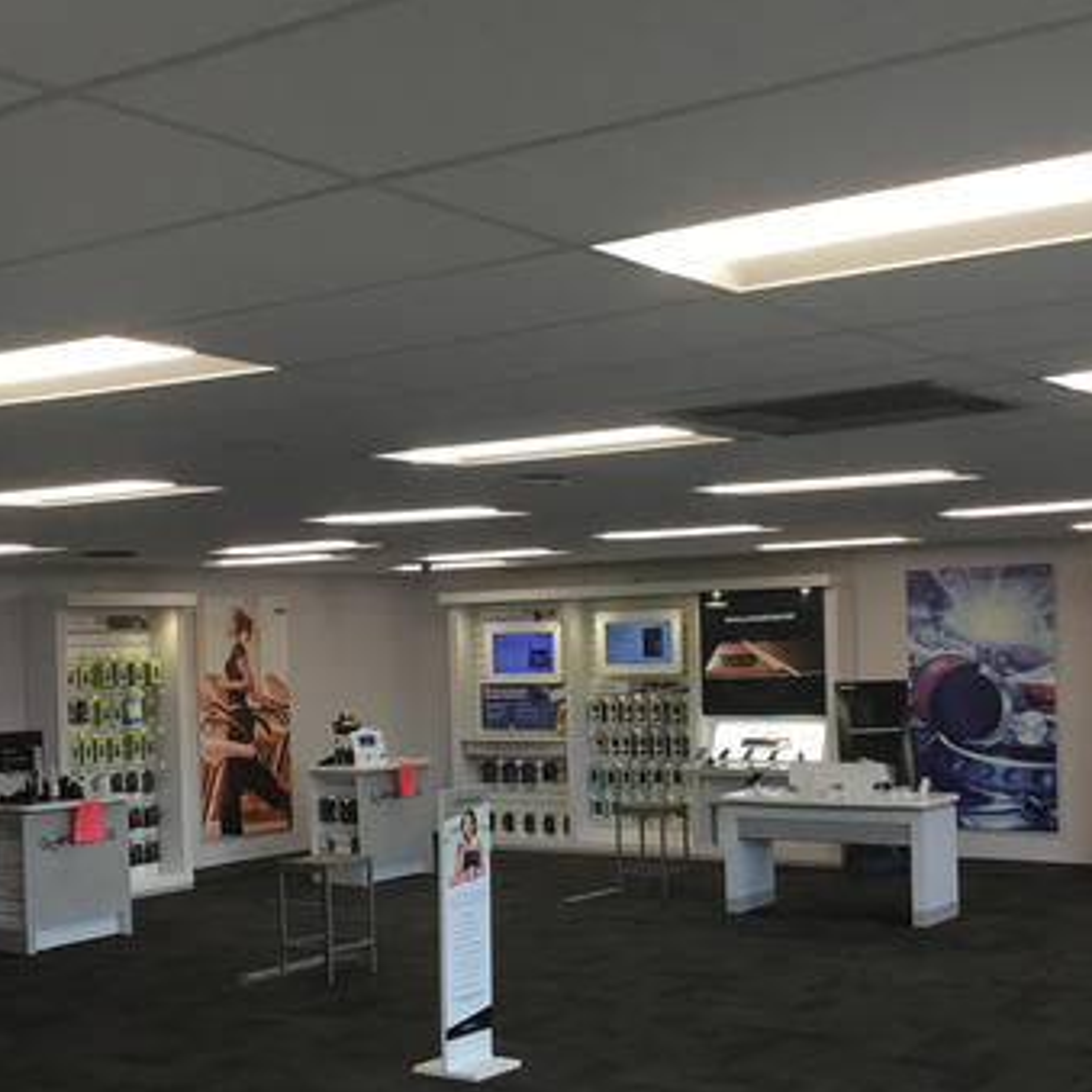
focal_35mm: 50
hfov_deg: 33.9
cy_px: 667
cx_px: 420
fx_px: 1785
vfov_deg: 33.9
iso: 25
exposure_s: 1/30
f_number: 2.4
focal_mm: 3.3
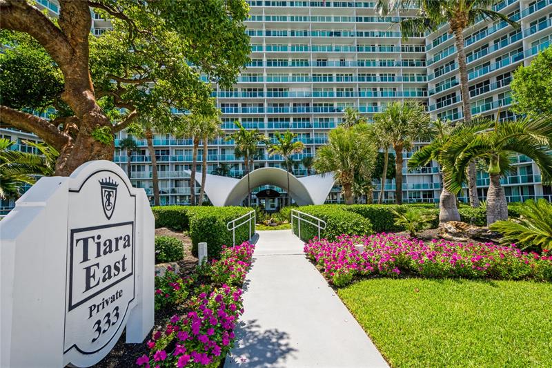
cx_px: 276
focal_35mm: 15
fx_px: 230
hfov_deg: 100.4
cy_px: 184
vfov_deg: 77.3
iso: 200
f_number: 9
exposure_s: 1/320
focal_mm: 10
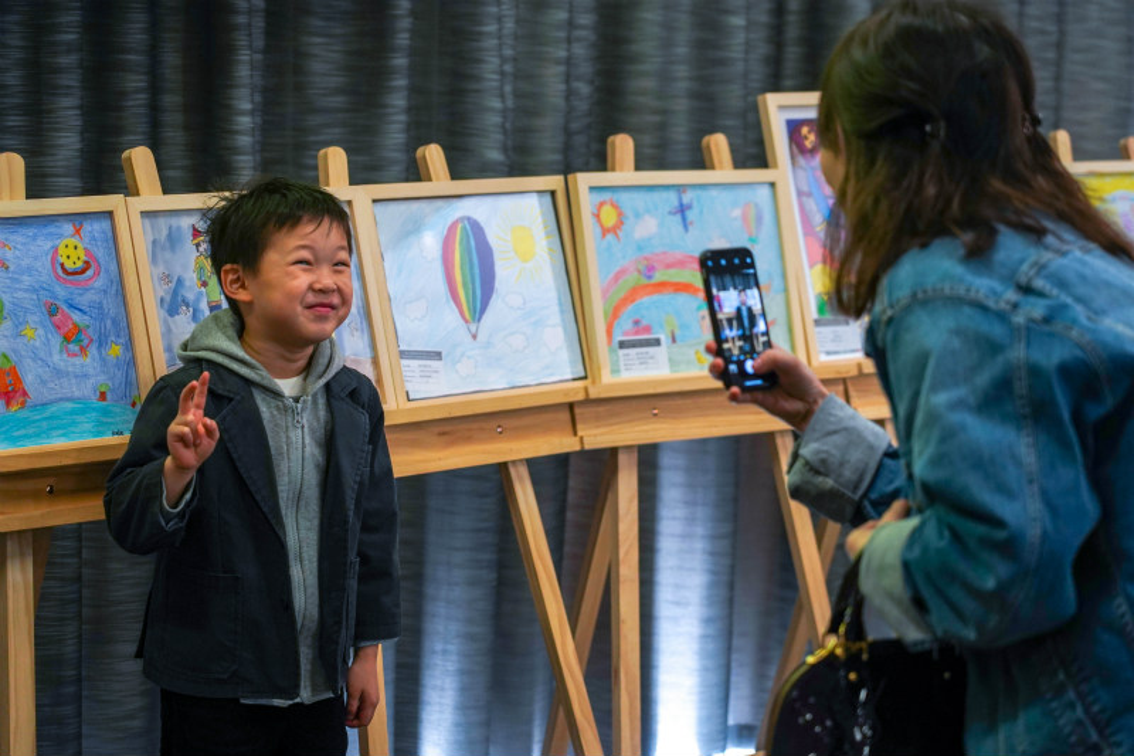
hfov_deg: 19.5
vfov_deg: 13.0
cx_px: 567
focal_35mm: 105
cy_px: 378
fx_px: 3307
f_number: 4
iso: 2000
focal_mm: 105
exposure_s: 1/100
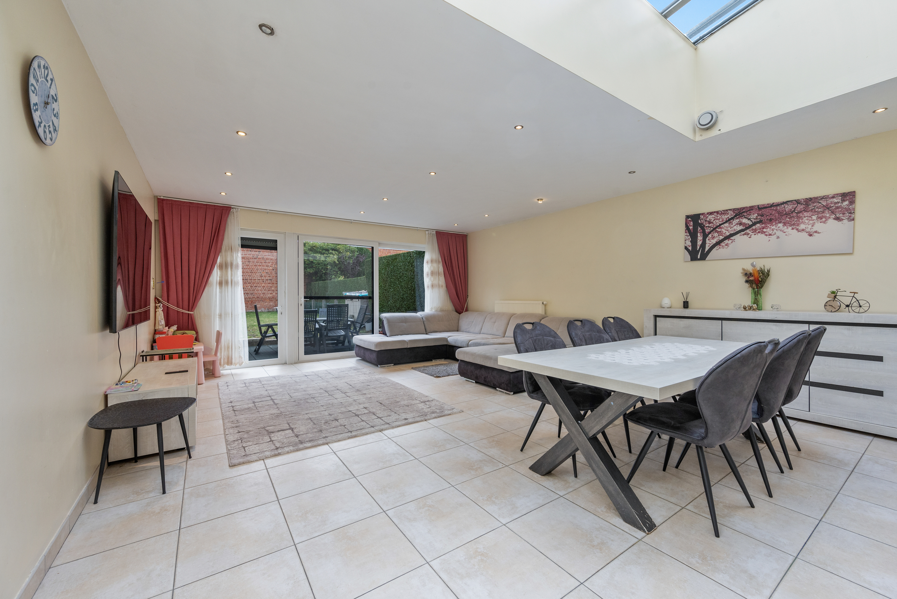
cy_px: 300
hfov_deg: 104.2
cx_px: 448
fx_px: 349
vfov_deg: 81.3
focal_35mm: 14
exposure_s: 1/60
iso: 250
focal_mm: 14
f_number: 8
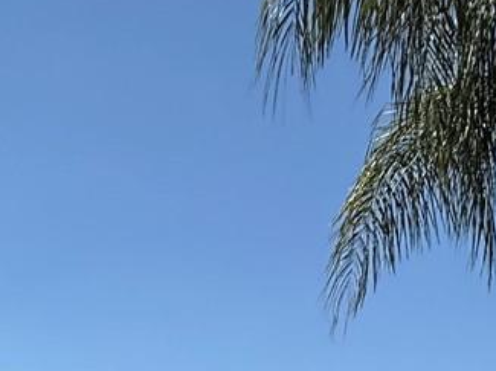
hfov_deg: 27.2
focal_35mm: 69
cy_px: 725
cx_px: 47
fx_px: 988
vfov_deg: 16.6
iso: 50
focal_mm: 2.22
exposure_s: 1/2024
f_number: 2.2
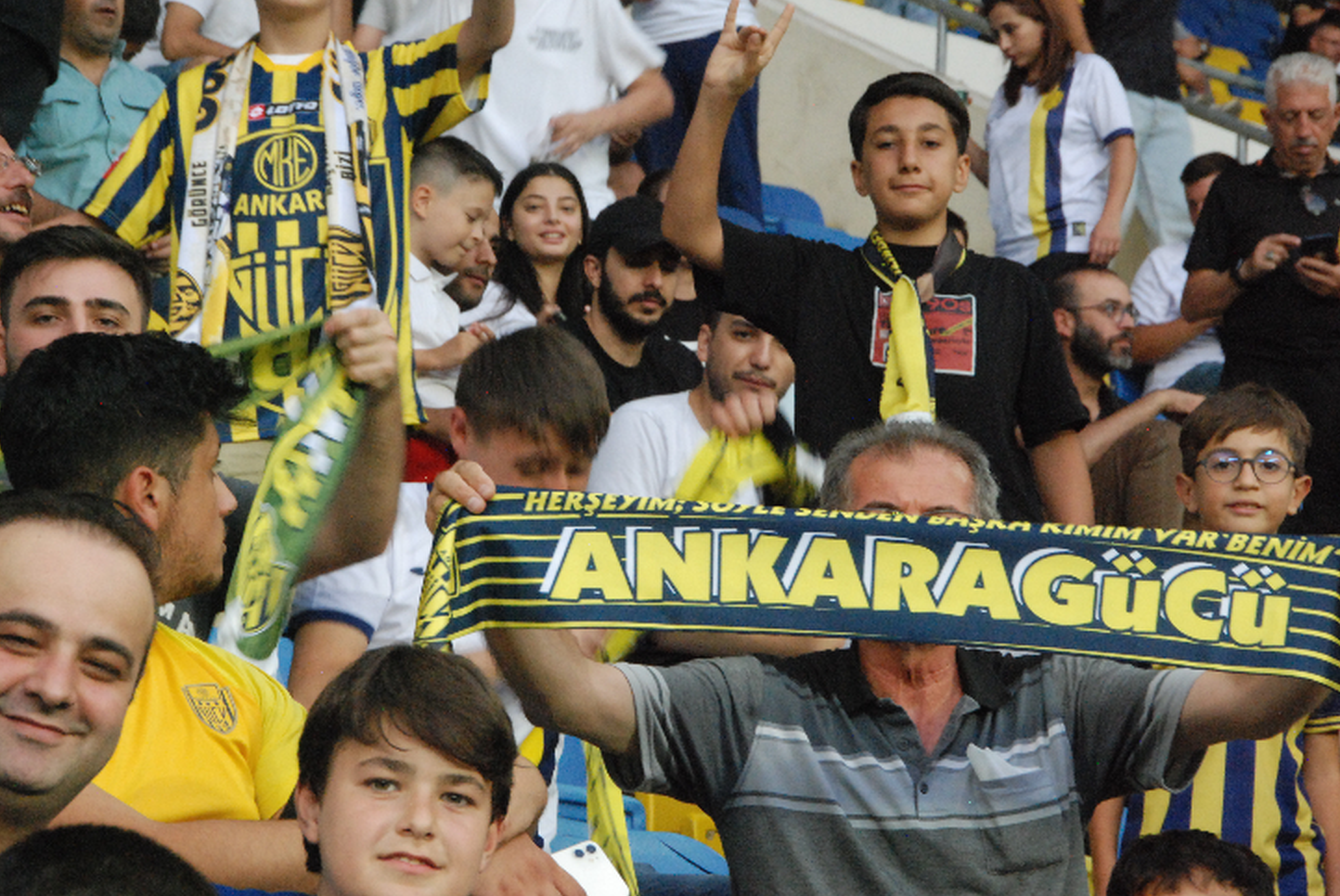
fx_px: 5701
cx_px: 677
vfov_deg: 9.0
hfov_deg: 13.4
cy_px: 411
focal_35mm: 153
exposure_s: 1/50
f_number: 13
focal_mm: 92
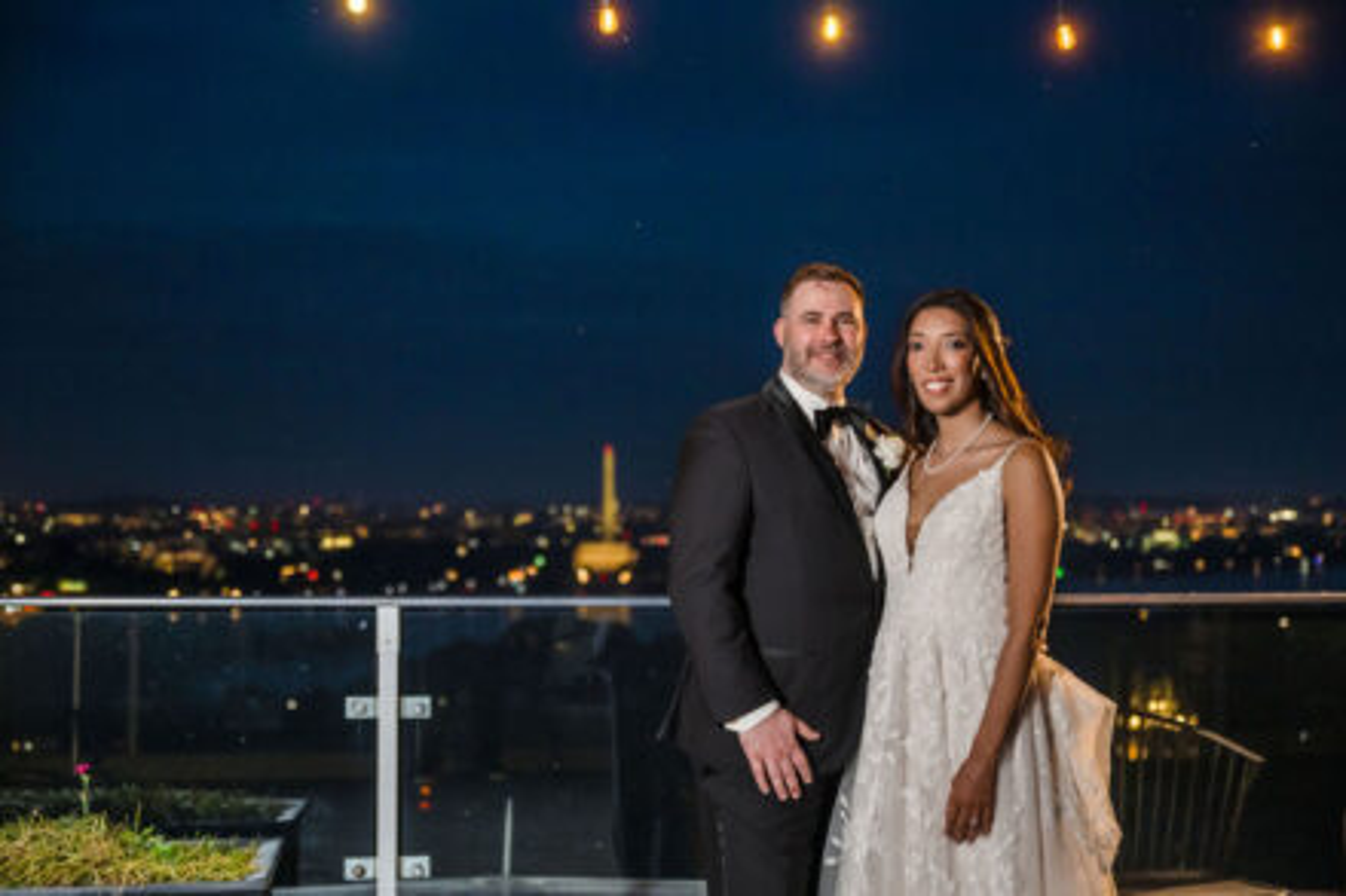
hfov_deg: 39.6
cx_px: 673
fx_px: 1869
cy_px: 448
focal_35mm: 50
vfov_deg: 27.0
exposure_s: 1/200
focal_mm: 50
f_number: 2.8
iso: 2000
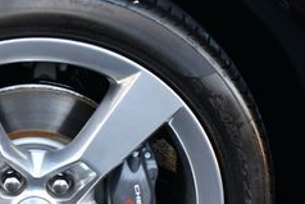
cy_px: 178
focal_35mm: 97
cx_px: 27
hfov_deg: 20.6
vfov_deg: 14.0
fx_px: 822
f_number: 3.5
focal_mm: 18
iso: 500
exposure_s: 1/250
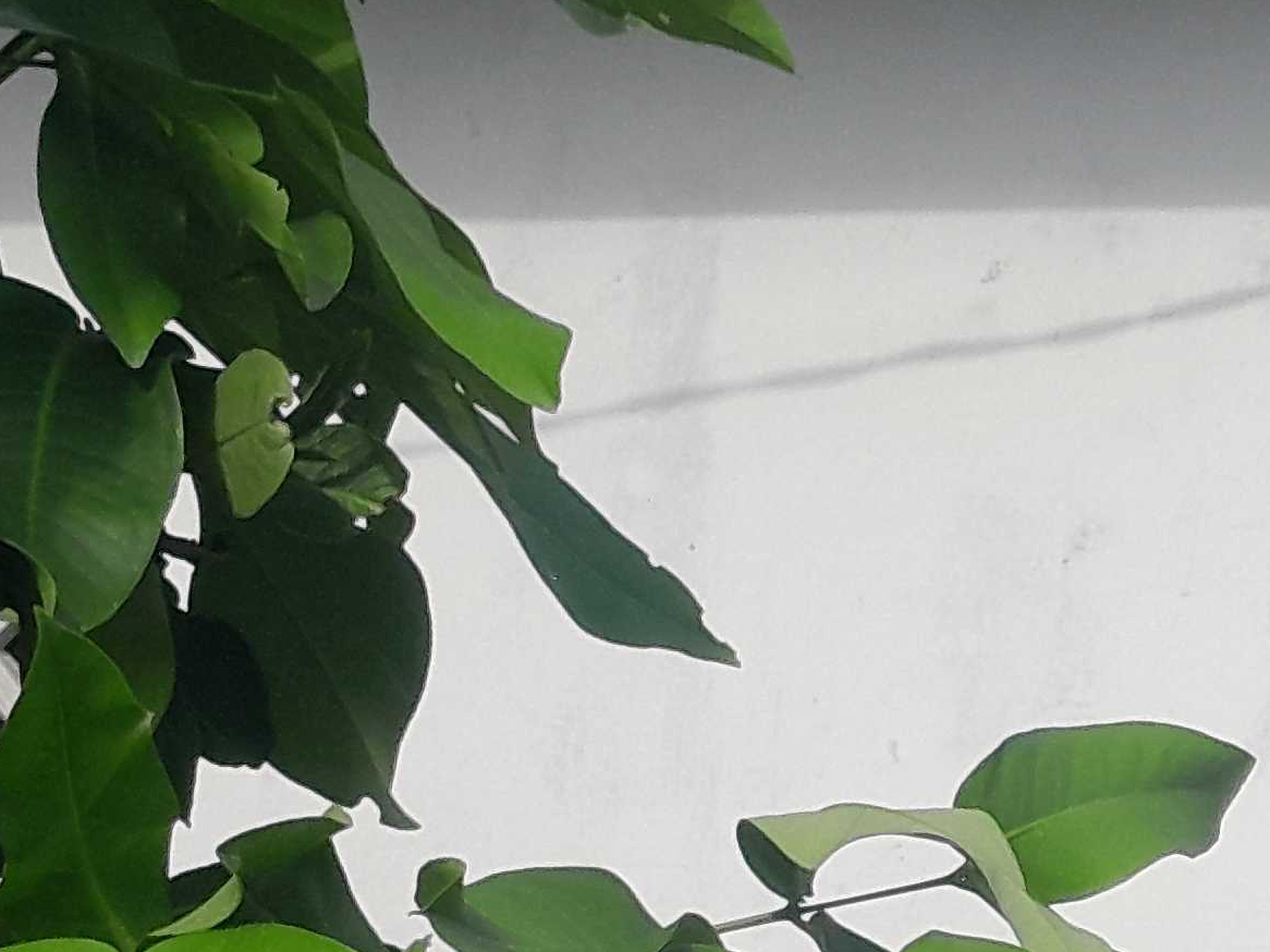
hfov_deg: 10.2
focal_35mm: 189
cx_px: 1849
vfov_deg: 7.8
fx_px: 6933
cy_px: 1098
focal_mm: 4
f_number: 1.8
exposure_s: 1/667
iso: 20
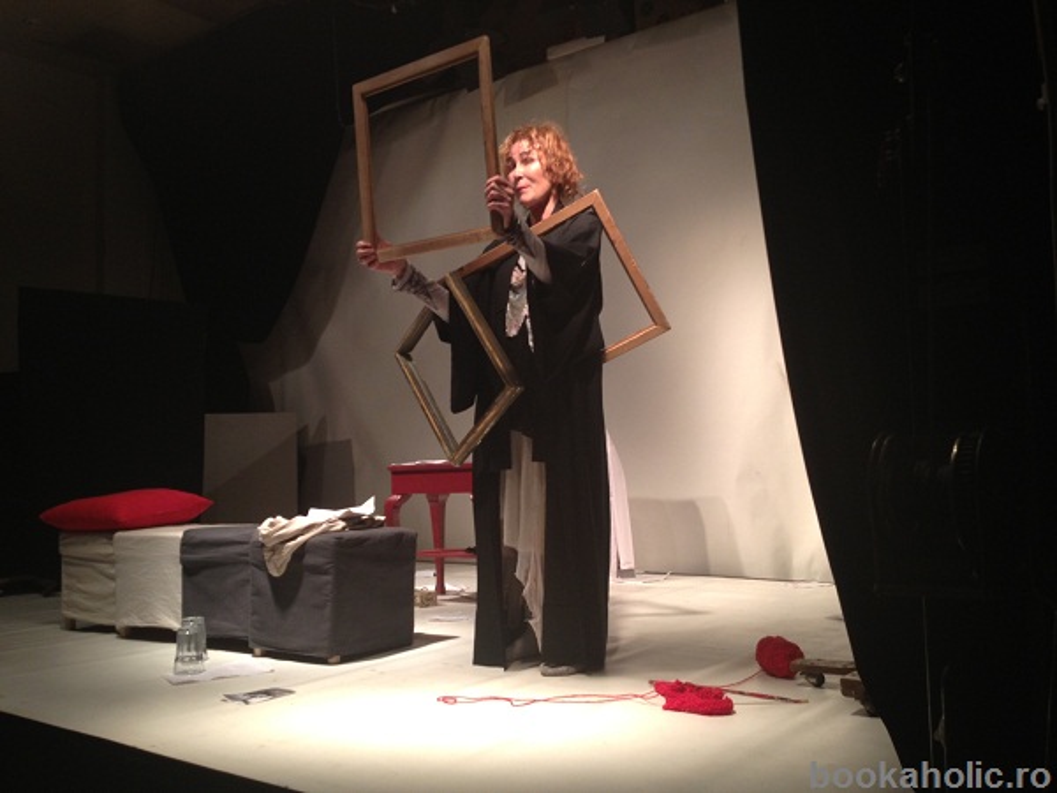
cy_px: 396
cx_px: 528
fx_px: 1069
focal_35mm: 35
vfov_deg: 40.7
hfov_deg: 52.6
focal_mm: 4.28
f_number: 2.4
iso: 80
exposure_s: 1/20
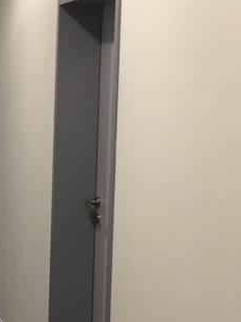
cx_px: -73
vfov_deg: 20.4
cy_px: 166
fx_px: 891
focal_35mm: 96
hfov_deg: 14.7
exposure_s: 1/33
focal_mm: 4.15
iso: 125
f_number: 2.2
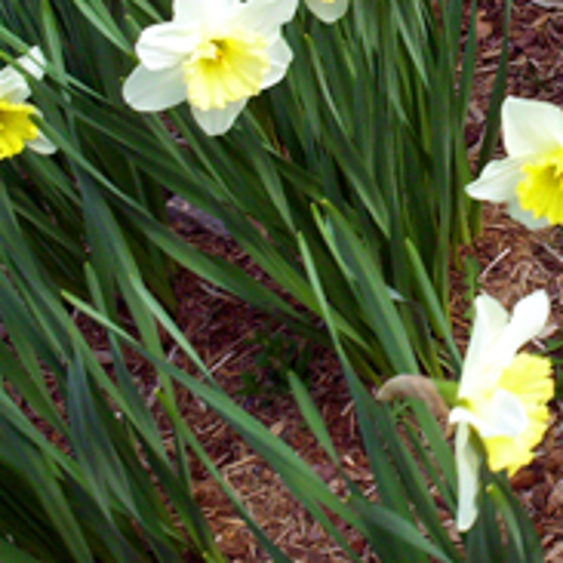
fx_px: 1380
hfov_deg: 22.4
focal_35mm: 75
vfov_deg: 22.9
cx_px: 526
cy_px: 151
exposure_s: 1/245
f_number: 4.5
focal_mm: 4.99
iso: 100
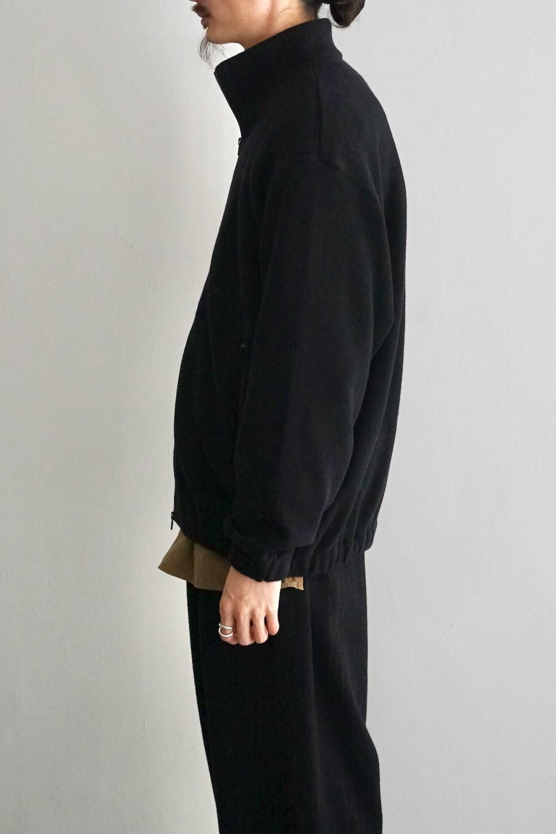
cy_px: 417
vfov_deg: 34.5
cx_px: 278
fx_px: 1344
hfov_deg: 23.4
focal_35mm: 58
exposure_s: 1/160
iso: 3200
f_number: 5
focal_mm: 58
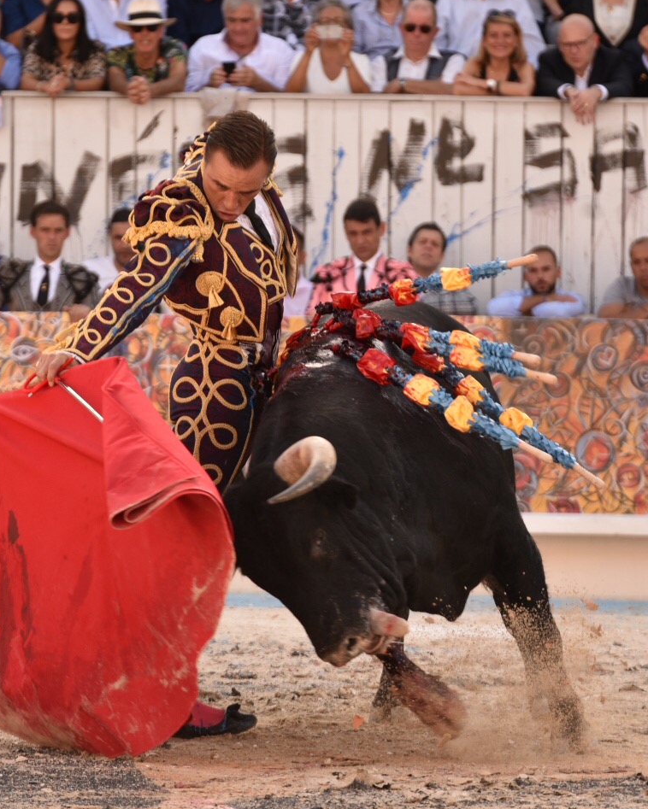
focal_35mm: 289
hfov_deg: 5.4
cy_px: 436
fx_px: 6926
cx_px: 260
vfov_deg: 6.7
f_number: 5.6
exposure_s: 1/500
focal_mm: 180
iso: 400
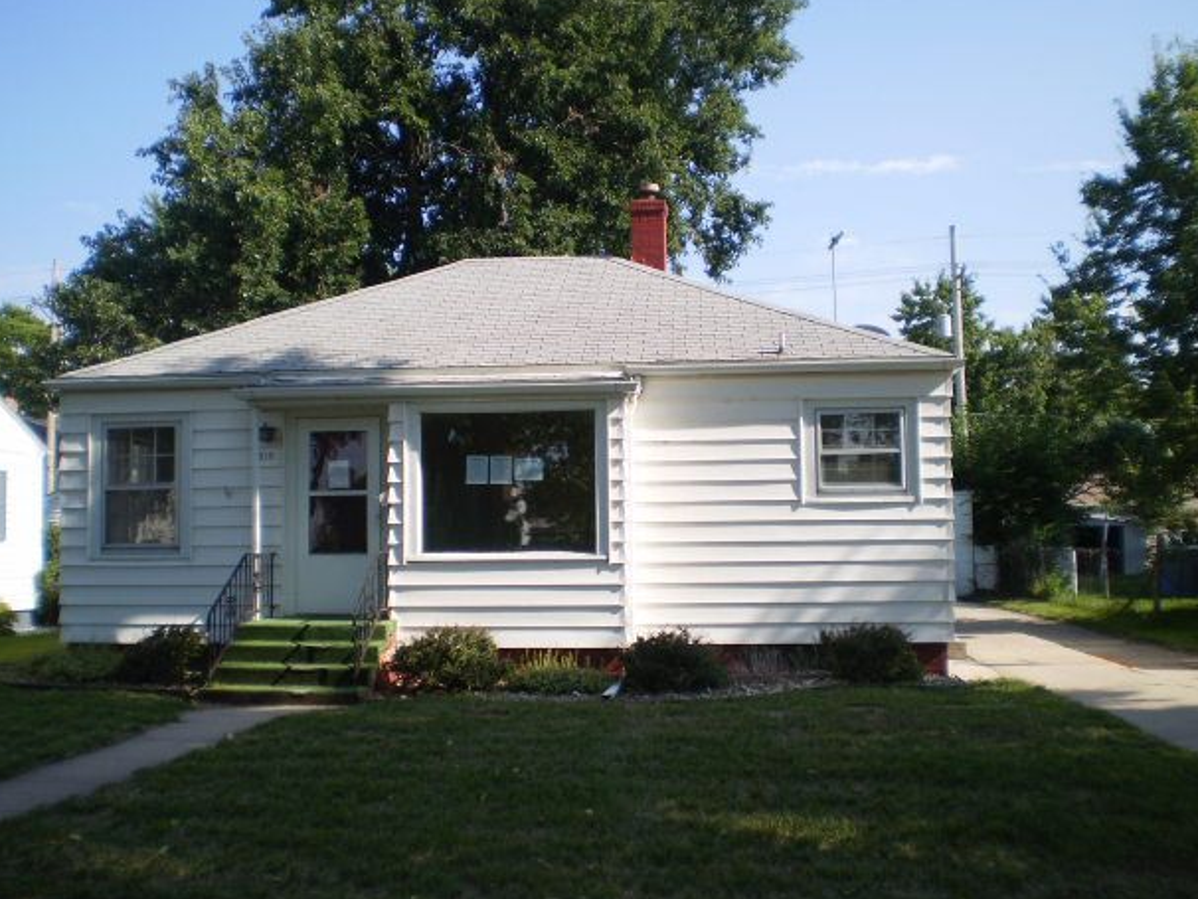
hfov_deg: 49.0
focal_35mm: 38
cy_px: 464
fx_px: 1316
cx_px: 601
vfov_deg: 37.7
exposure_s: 1/800
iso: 64
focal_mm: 6.3
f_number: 3.1
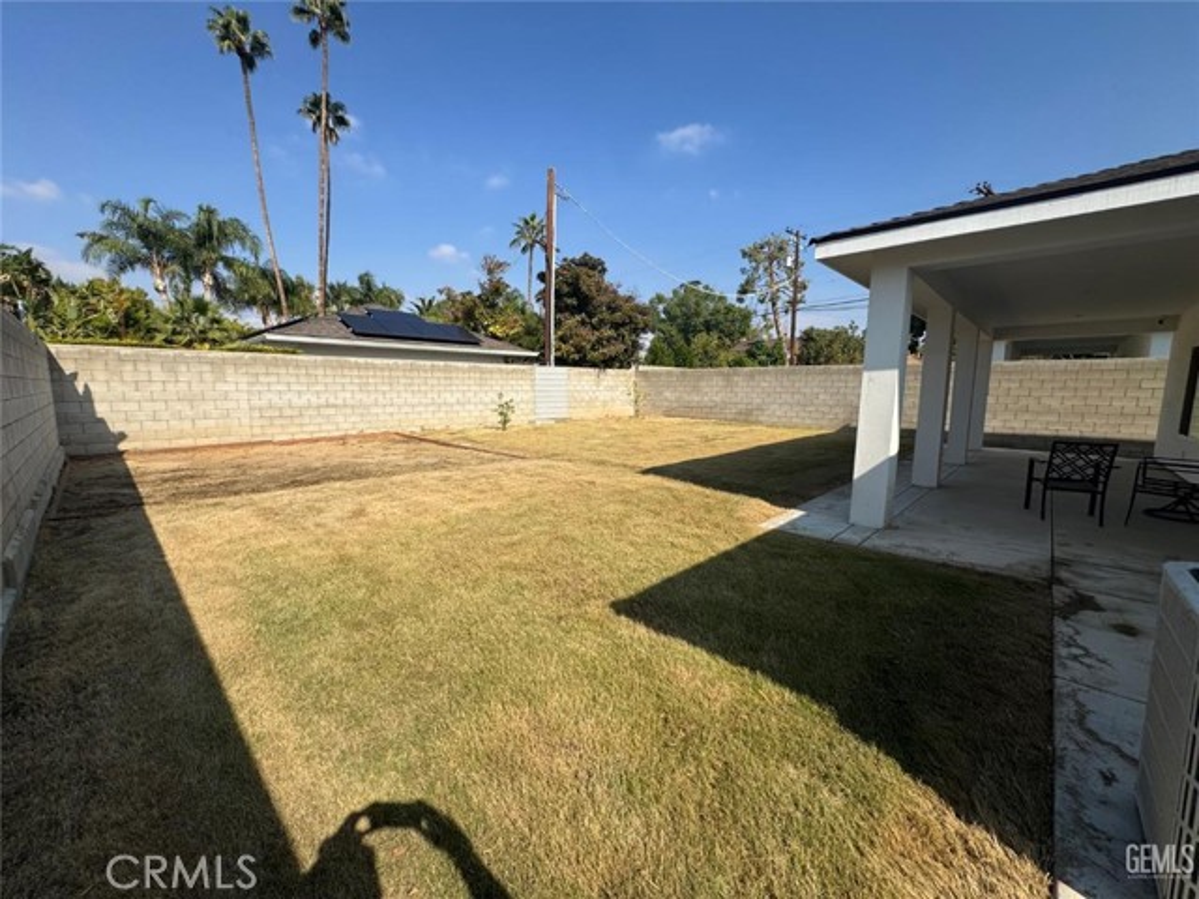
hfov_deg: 102.1
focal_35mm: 14
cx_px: 600
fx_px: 485
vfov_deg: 85.7
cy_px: 450
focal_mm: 2.22
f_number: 2.2
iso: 50
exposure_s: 1/2494
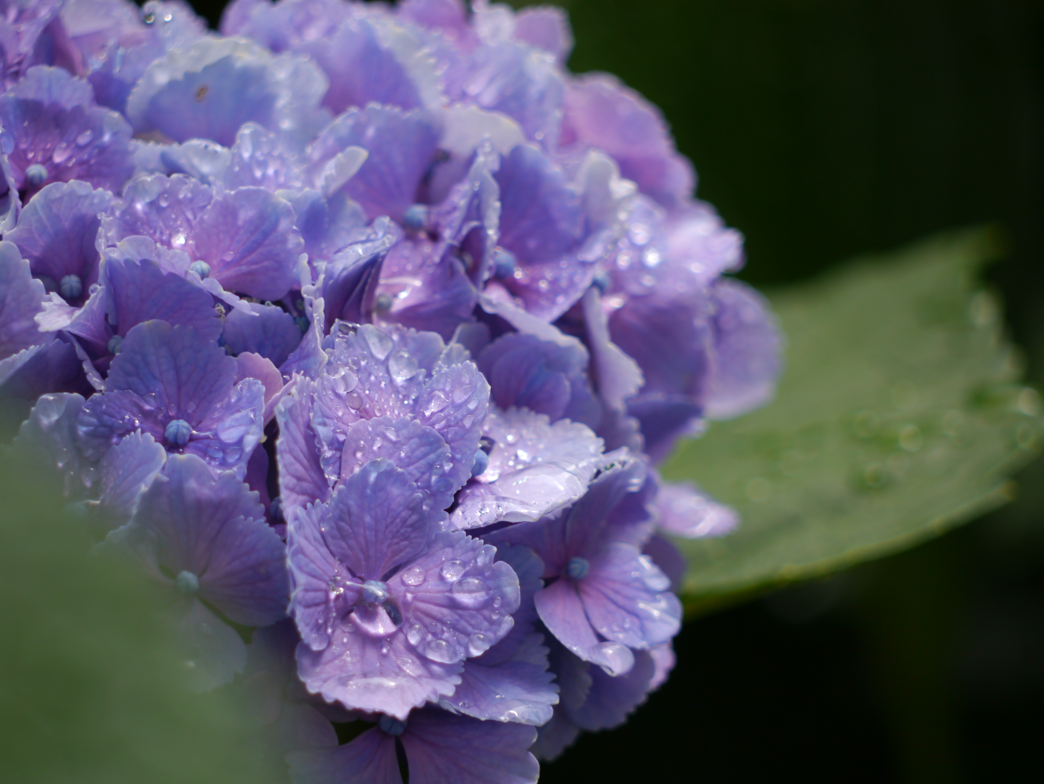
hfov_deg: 5.0
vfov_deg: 3.7
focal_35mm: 400
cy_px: 392
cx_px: 522
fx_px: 12069
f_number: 5.6
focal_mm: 200
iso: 160
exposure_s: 1/250
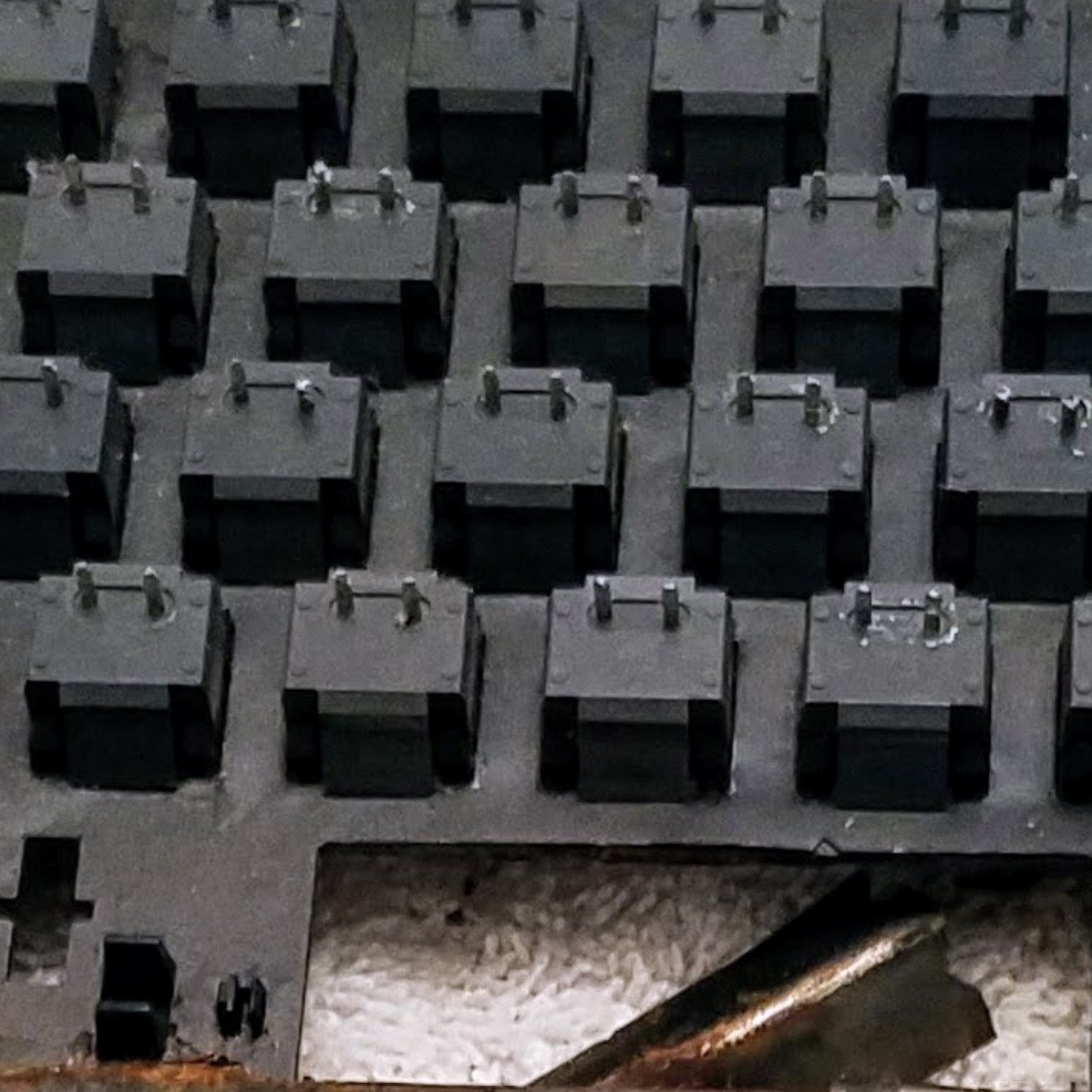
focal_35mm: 130
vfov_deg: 12.9
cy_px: 1449
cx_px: 557
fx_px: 4640
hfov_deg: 13.4
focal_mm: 4.2
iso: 160
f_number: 1.7
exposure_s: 1/30
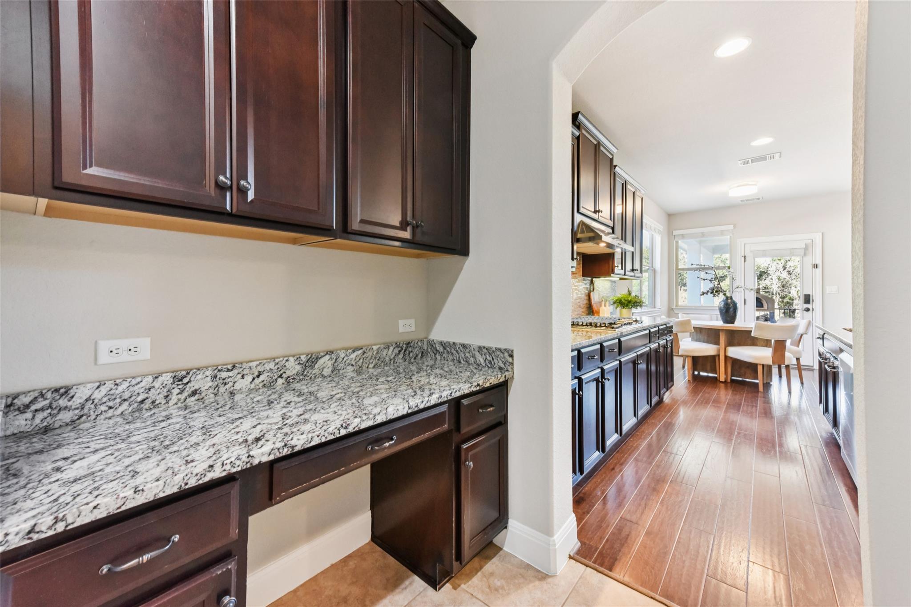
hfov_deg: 104.3
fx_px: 354
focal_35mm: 14
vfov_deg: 81.2
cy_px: 304
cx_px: 456
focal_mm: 14
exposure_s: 1/15
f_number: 8
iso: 2000
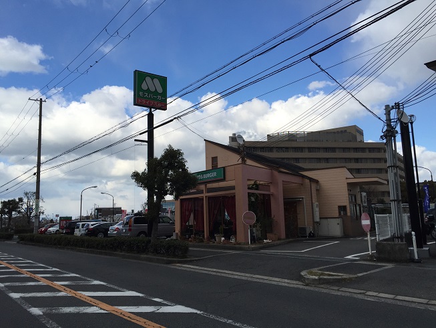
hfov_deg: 61.7
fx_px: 365
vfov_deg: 48.2
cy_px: 164
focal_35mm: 29
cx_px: 218
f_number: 2.2
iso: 32
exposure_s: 1/2083
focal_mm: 4.15
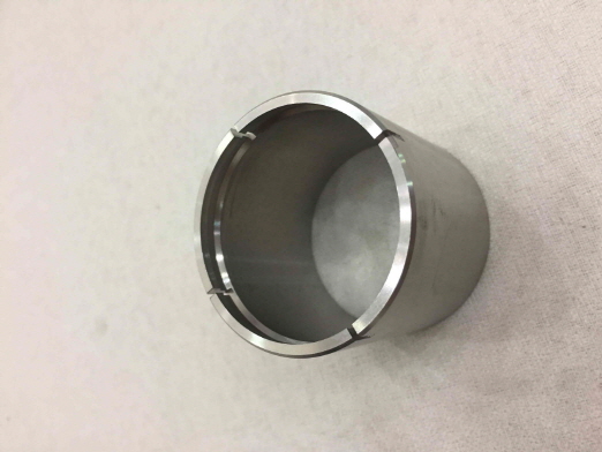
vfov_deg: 48.3
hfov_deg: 61.6
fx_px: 505
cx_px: 301
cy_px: 226
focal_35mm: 29
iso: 125
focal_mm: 4.15
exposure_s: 1/30
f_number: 2.2
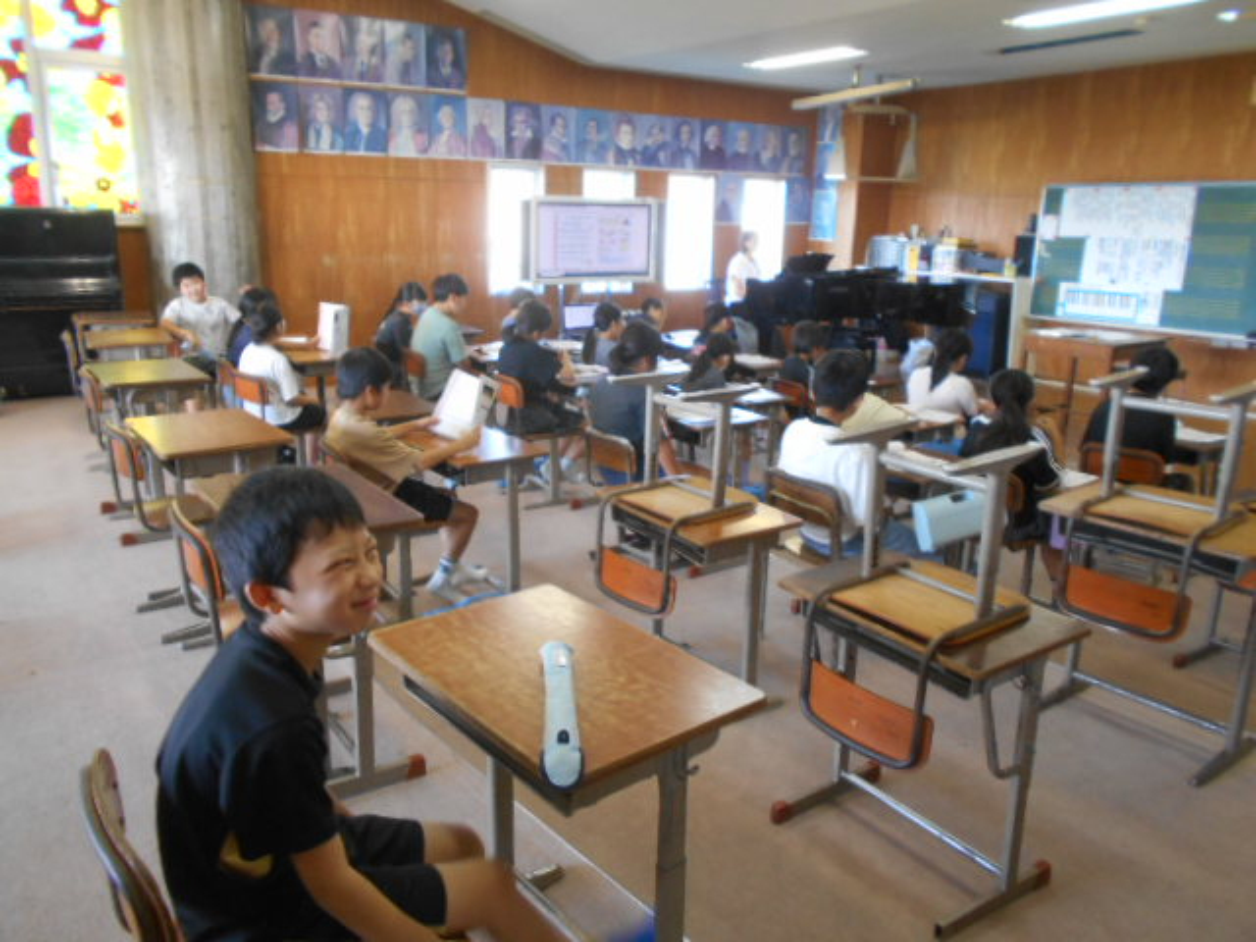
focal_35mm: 26
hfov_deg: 67.3
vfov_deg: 53.1
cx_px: 628
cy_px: 471
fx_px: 943
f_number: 3.2
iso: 280
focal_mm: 4.6
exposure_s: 1/30
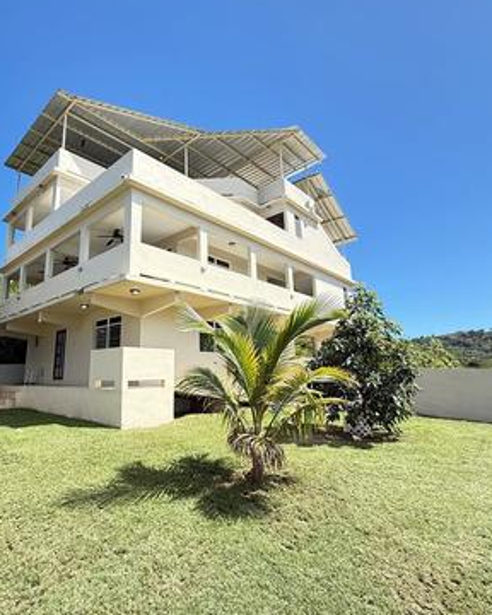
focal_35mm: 19
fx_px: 346
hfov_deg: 70.3
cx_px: 203
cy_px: 300
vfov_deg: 83.3
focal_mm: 2.22
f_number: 2.2
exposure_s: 1/799
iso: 64
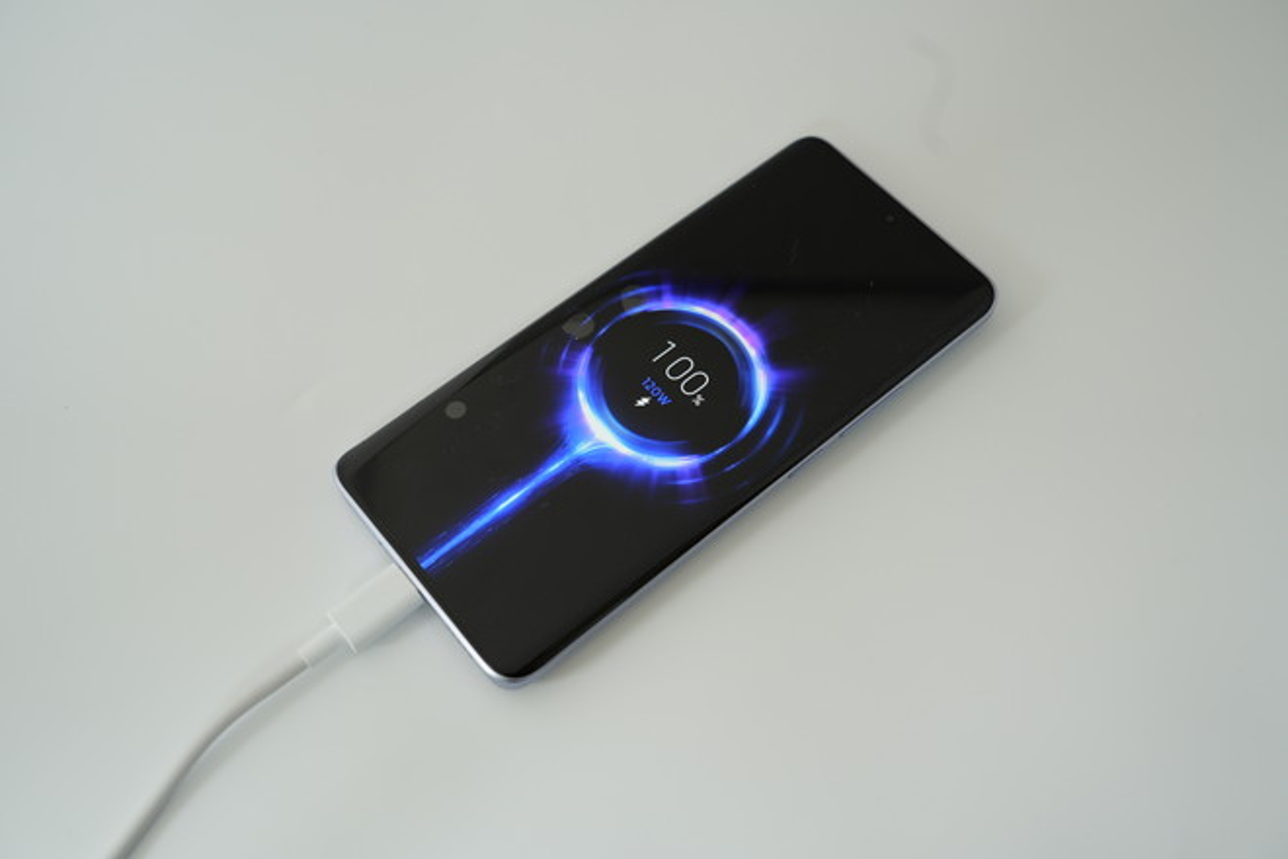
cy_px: 430
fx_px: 1288
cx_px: 644
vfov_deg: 36.9
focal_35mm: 36
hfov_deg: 53.1
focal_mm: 36
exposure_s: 1/40
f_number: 5
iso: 125
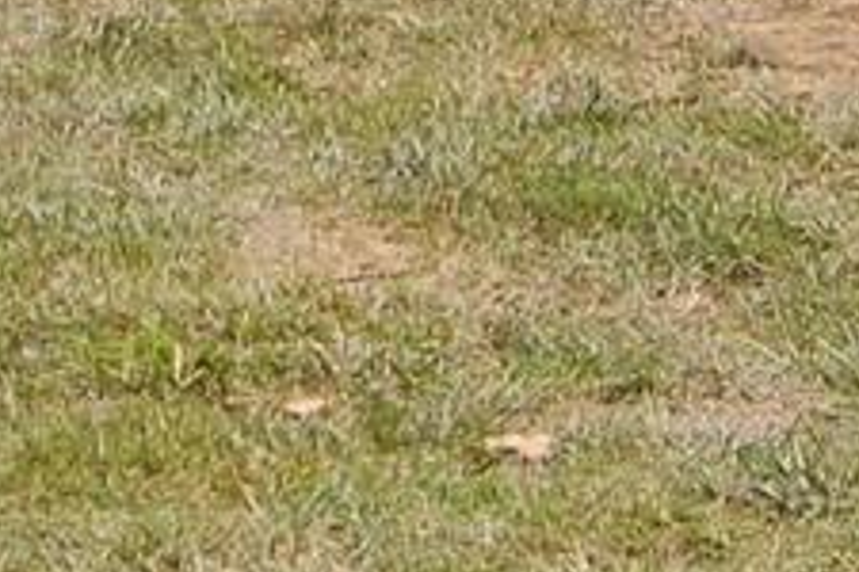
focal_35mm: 288
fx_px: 6871
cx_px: 31
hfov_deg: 7.1
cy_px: -1009
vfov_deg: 4.6
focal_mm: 30
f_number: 7.1
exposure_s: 1/500
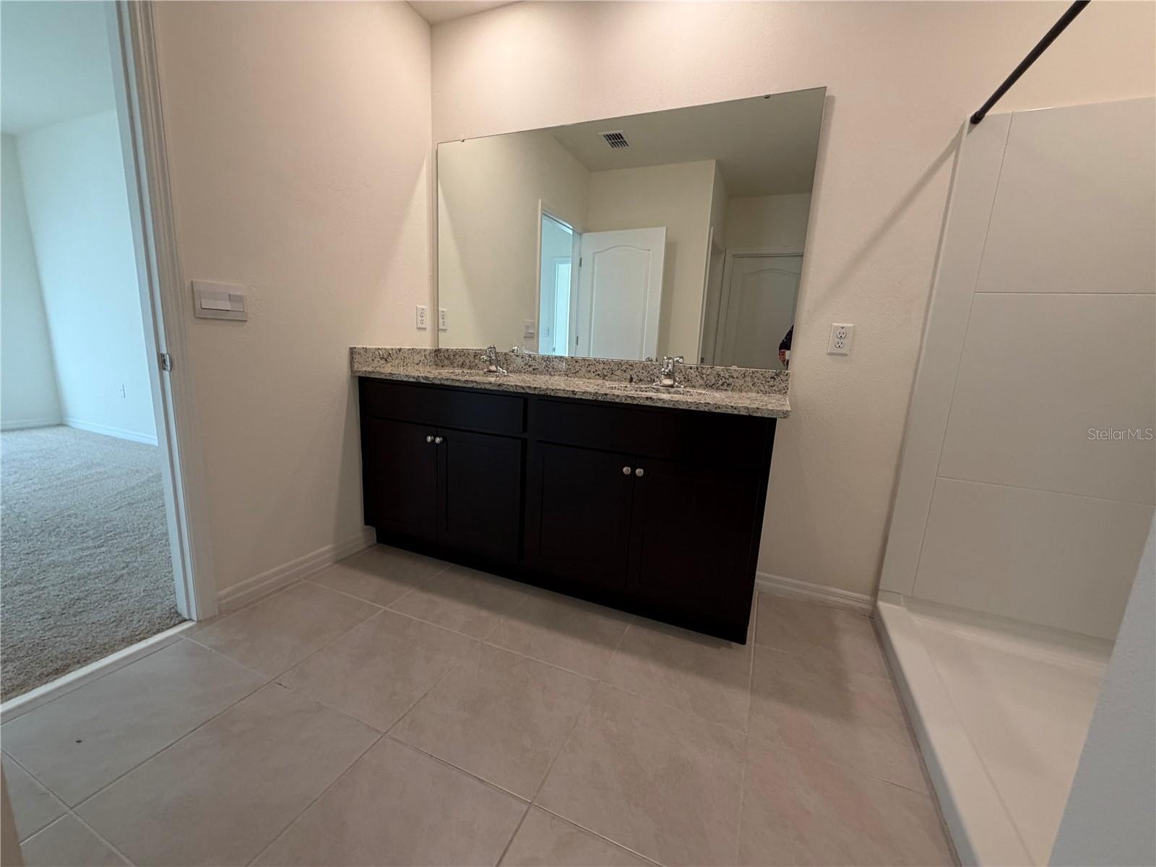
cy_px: 434
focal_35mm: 14
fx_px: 468
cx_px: 578
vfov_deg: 85.7
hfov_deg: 102.1
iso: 200
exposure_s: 1/120
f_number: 2.2
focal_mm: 2.22
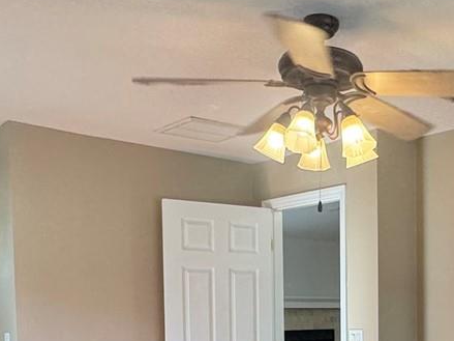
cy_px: 347
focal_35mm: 51
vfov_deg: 26.9
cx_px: 380
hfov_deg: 35.9
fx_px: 669
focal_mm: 2.22
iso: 200
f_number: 2.2
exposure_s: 1/120
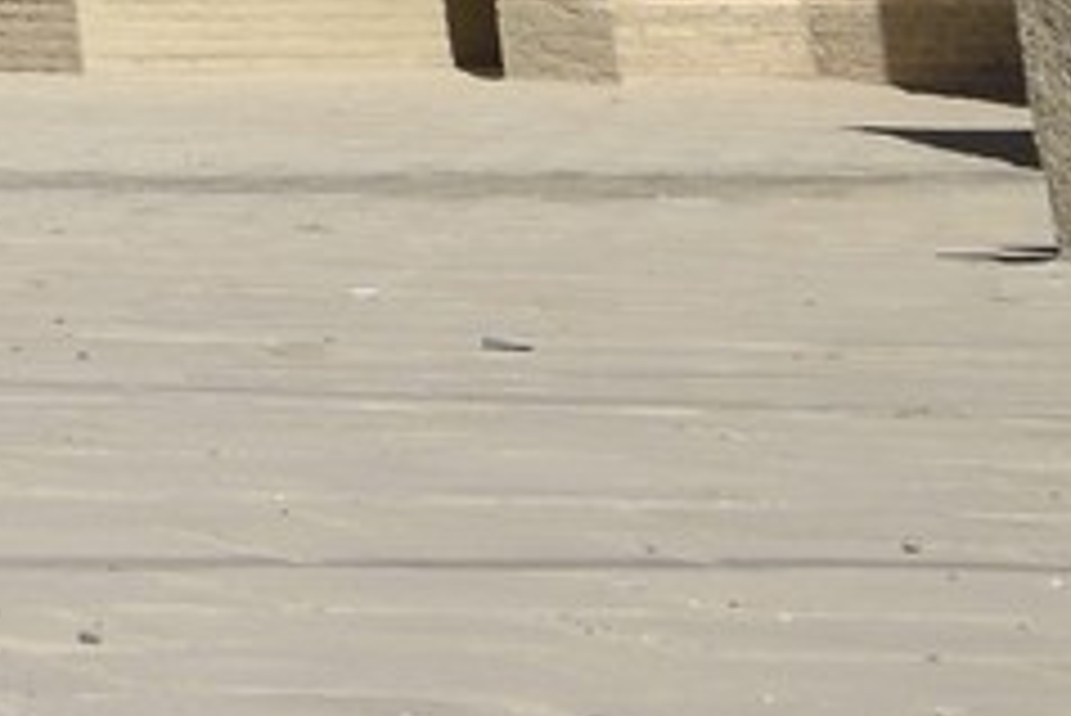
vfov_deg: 6.0
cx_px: -2376
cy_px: -1653
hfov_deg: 8.1
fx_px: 6192
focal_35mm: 208
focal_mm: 31
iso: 200
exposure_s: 1/320
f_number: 14
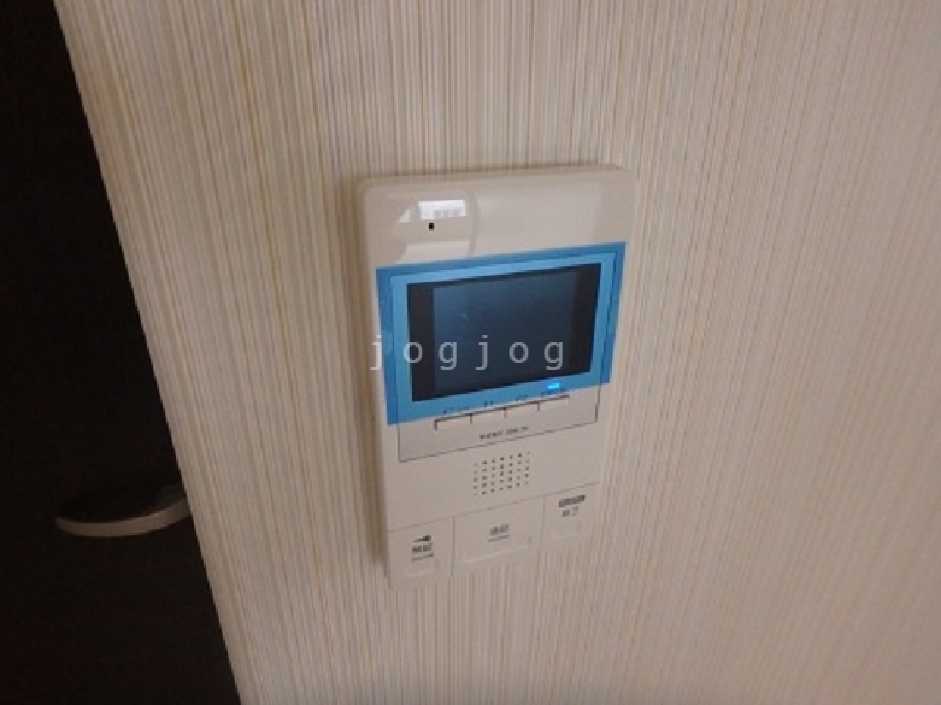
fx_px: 571
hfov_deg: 79.0
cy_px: 352
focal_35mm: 21
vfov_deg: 63.4
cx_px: 470
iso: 800
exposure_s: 1/30
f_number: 3.5
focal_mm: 3.7
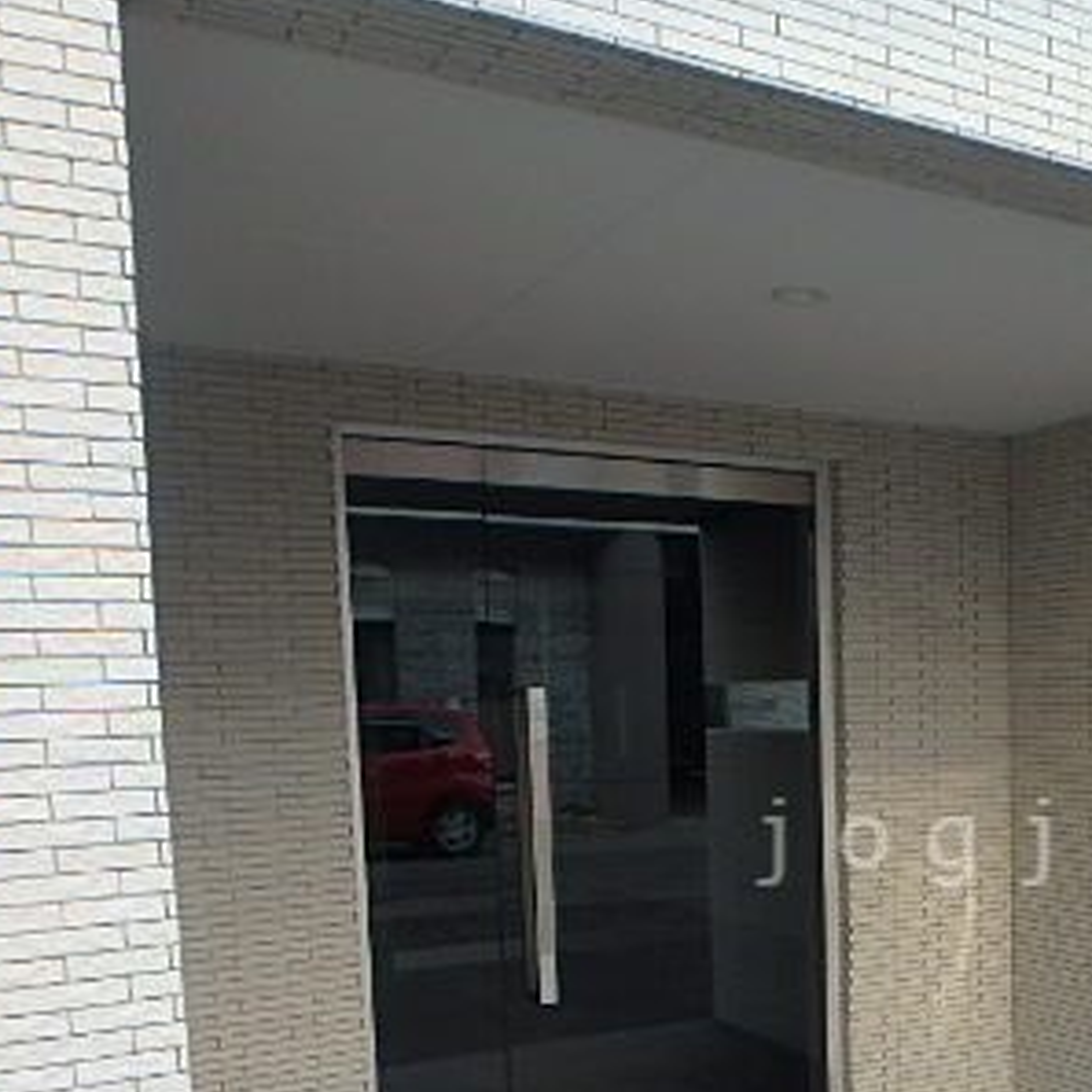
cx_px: 1007
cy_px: 842
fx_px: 1428
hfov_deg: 38.6
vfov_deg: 40.5
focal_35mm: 40
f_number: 3.5
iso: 125
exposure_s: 1/125
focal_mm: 3.7
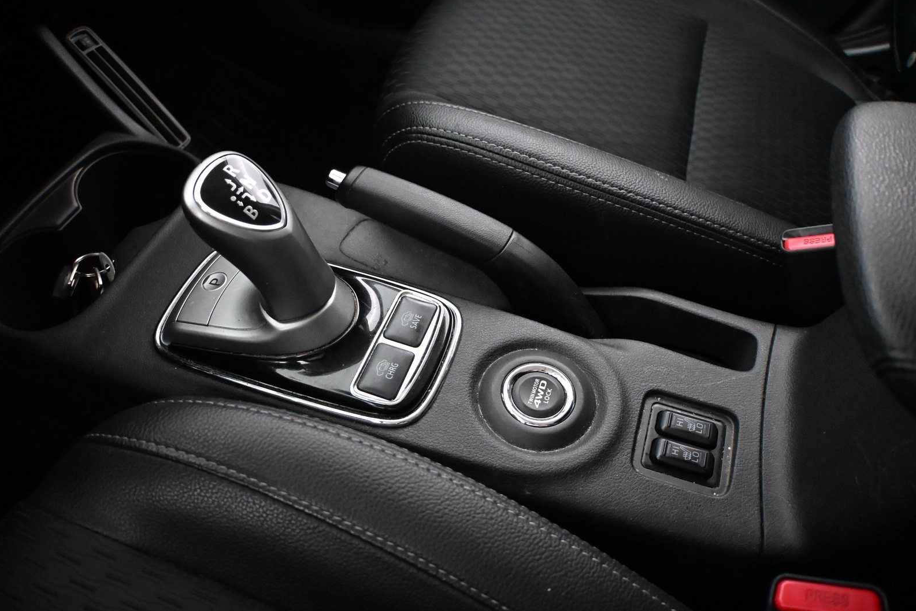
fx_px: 1190
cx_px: 462
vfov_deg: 28.8
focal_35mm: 47
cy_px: 307
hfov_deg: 42.1
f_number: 4.8
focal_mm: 30.5
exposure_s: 1/60
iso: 8000
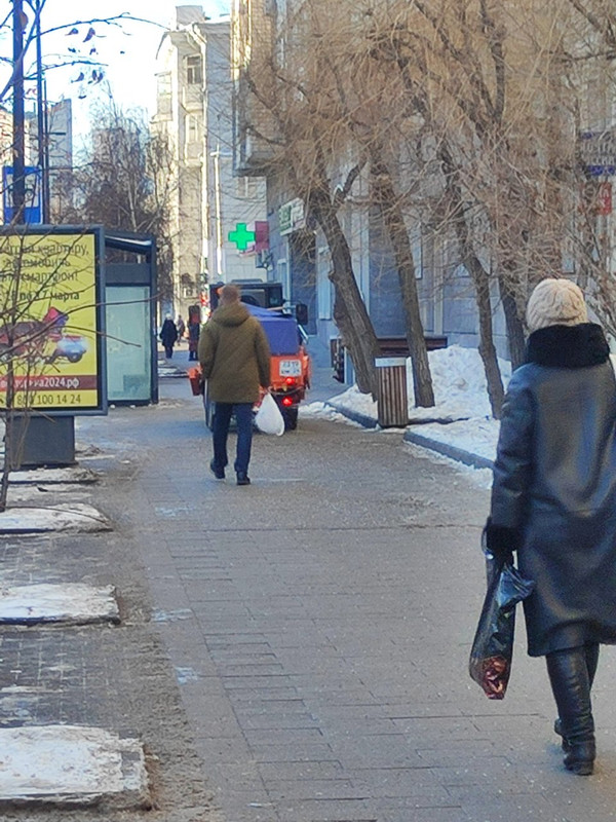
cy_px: 411
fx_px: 546
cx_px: 308
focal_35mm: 23
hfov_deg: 58.9
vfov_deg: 73.9
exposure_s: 1/208
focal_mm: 5.59
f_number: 1.88
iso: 50
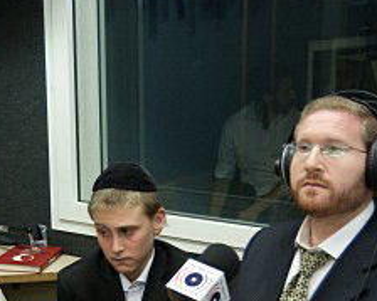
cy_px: 282
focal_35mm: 81
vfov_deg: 18.6
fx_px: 903
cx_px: 108
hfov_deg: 23.4
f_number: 2.8
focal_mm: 24
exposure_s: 1/80
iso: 400
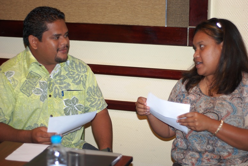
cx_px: 124
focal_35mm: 75
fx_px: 517
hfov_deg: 27.0
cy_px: 83
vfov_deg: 18.2
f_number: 2.8
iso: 200
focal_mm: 50
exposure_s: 1/60
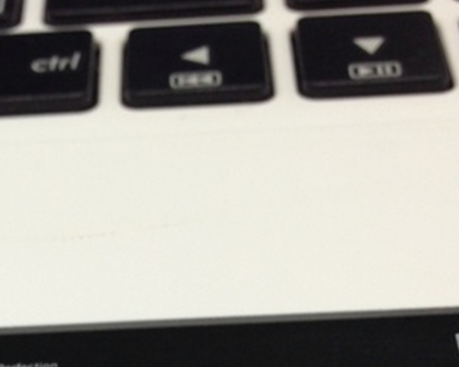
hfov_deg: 19.4
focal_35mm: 98
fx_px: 1330
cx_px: 113
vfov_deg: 14.8
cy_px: 509
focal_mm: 4.12
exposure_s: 1/20
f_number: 2.4
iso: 50
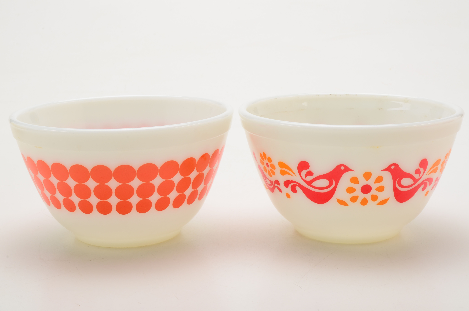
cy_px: 156
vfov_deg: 18.8
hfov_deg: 28.1
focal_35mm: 72
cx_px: 234
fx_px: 936
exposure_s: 1/160
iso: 100
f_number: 25
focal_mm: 48
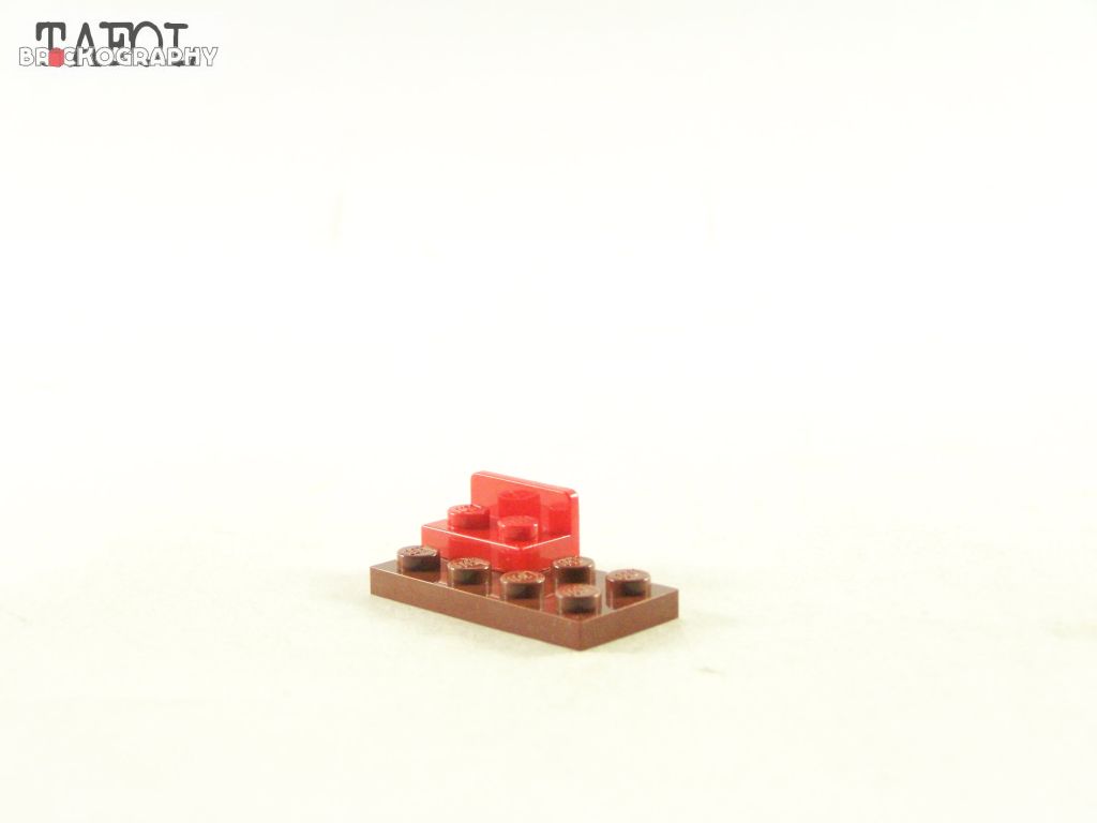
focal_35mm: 75
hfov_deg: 26.0
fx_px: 2377
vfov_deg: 19.6
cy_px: 412
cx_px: 548
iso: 400
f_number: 3.2
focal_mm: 12.4
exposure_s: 1/60
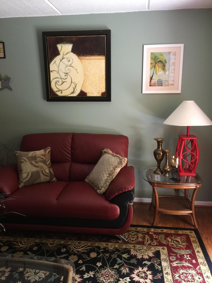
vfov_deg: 61.7
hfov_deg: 48.2
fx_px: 237
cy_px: 142
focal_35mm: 29
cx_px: 106
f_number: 2.2
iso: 80
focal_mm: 4.15
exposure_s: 1/15
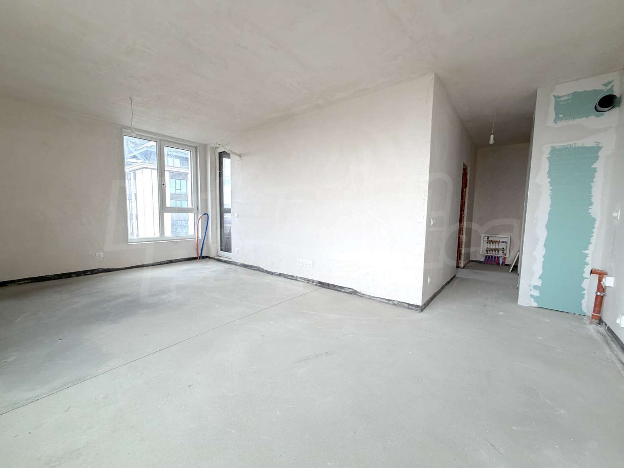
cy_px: 234
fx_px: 252
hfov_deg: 102.1
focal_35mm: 14
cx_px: 312
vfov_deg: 85.7
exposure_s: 1/121
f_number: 2.2
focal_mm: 2.22
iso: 80
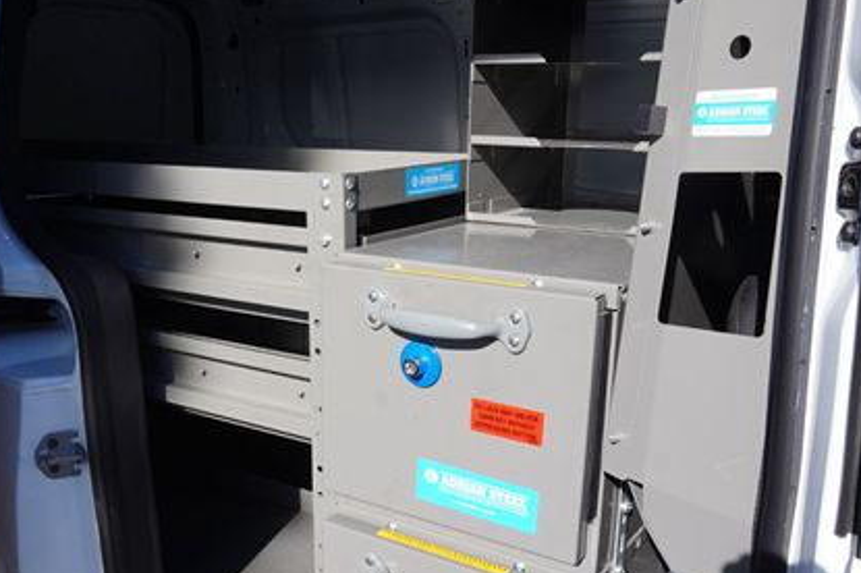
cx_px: 338
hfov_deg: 51.5
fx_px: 884
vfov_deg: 35.7
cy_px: 363
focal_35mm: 37
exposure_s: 1/80
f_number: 13
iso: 100
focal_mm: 16
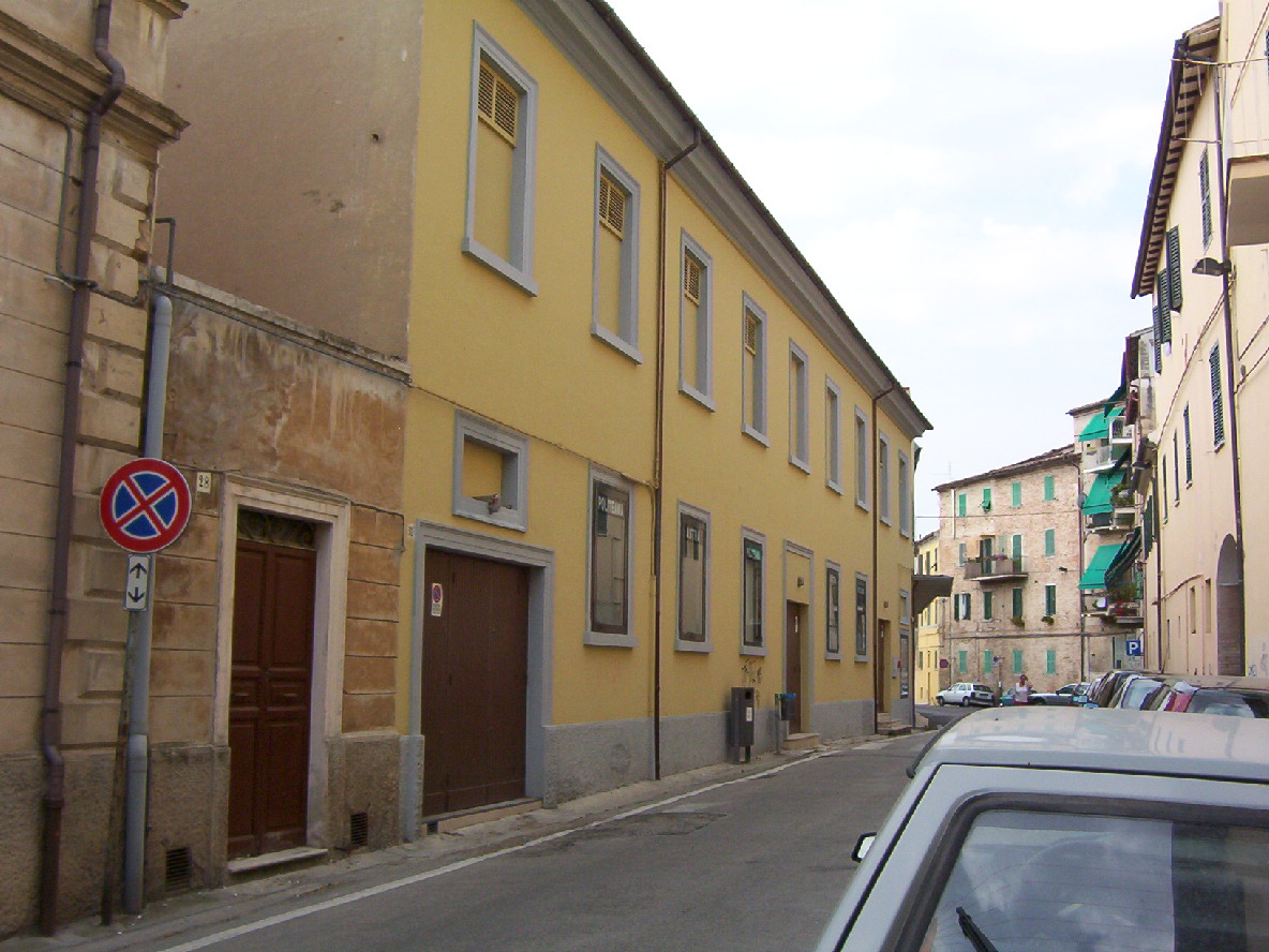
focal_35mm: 36
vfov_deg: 39.7
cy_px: 476
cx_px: 634
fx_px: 1320
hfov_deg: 51.4
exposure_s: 1/360
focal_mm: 5.54
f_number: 5.24
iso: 100
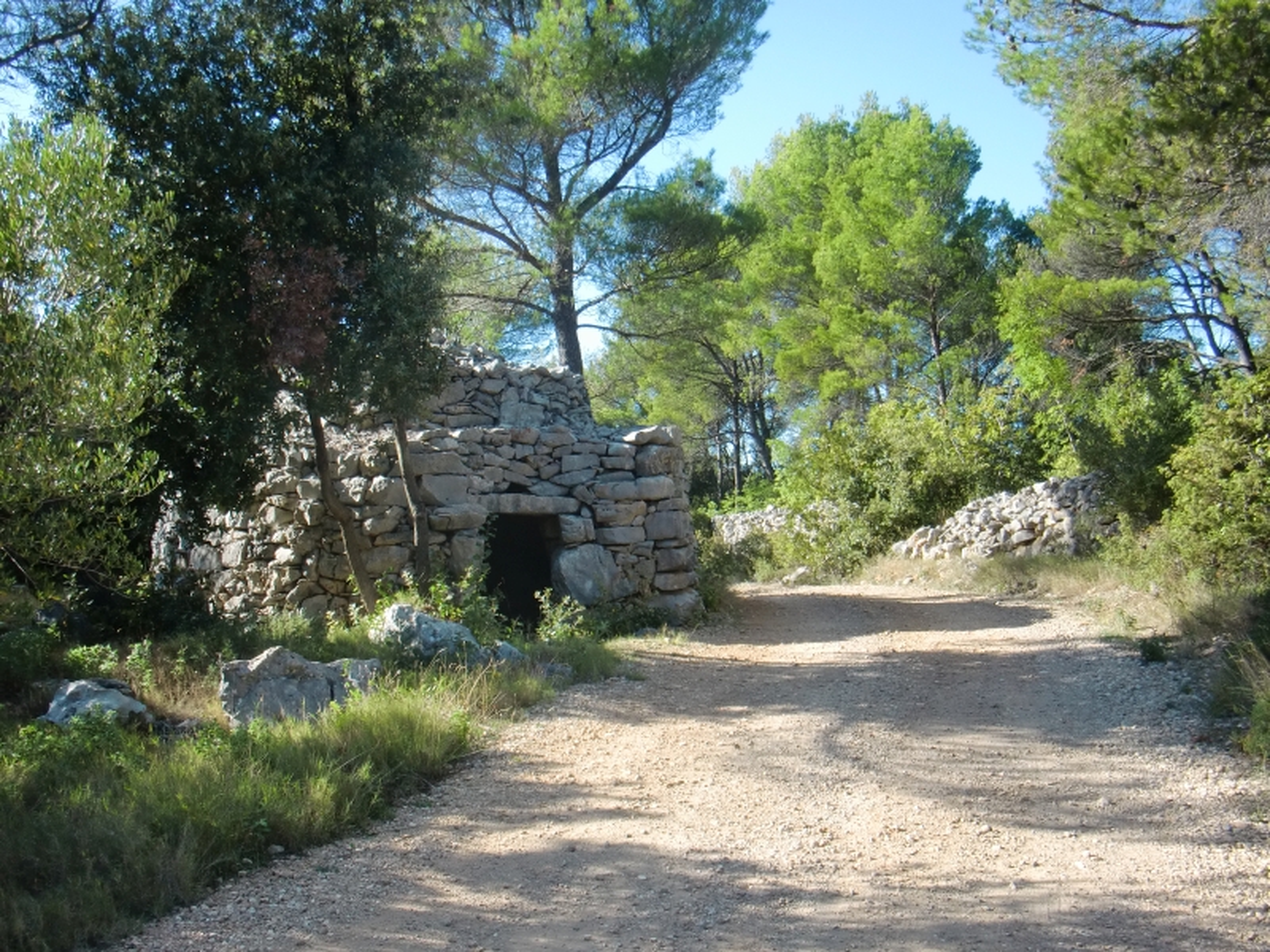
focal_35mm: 38
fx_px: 1394
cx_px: 635
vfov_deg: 37.7
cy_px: 476
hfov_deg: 49.0
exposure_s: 1/250
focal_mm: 6.66
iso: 100
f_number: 3.9
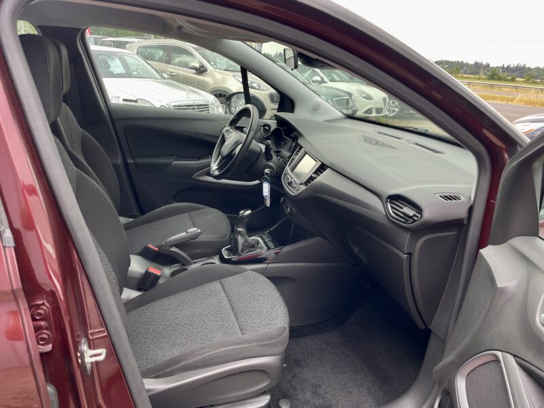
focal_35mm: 26
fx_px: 409
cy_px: 204
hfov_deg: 67.3
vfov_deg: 53.1
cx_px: 272
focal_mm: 4.2
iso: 32
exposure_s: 1/123
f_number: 1.6
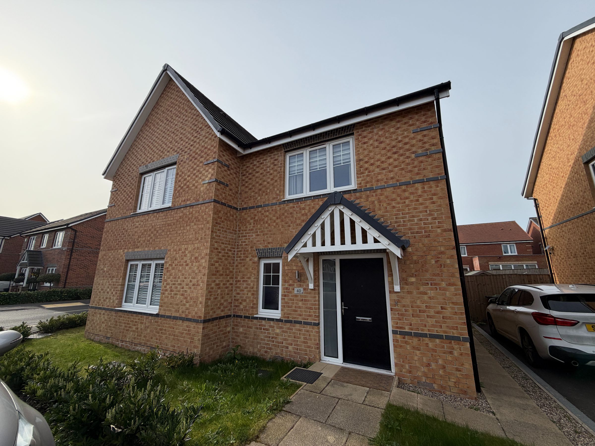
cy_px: 223
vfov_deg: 85.7
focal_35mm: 14
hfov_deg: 102.1
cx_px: 298
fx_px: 241
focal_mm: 2.22
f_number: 2.2
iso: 32
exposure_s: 1/1087
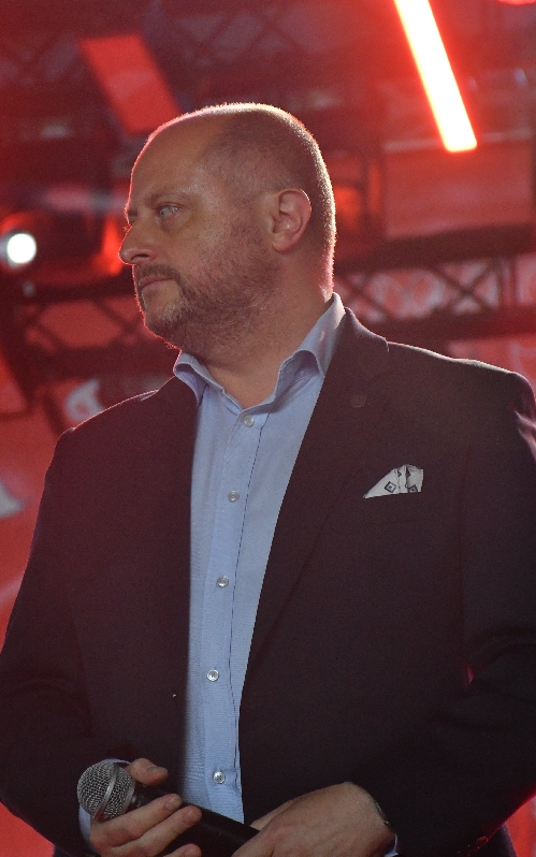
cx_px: 228
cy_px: 428
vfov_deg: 9.1
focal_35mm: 230
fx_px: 5374
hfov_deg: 5.7
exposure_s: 1/320
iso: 2000
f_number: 5.6
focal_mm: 100
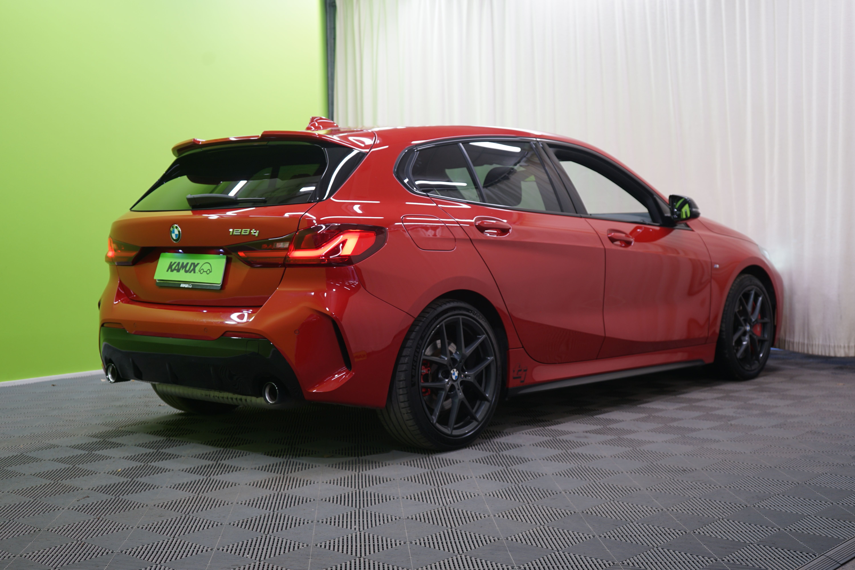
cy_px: 285
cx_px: 428
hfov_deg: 42.7
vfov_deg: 29.2
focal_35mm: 46
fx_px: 1092
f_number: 5
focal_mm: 46
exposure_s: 1/30
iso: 200
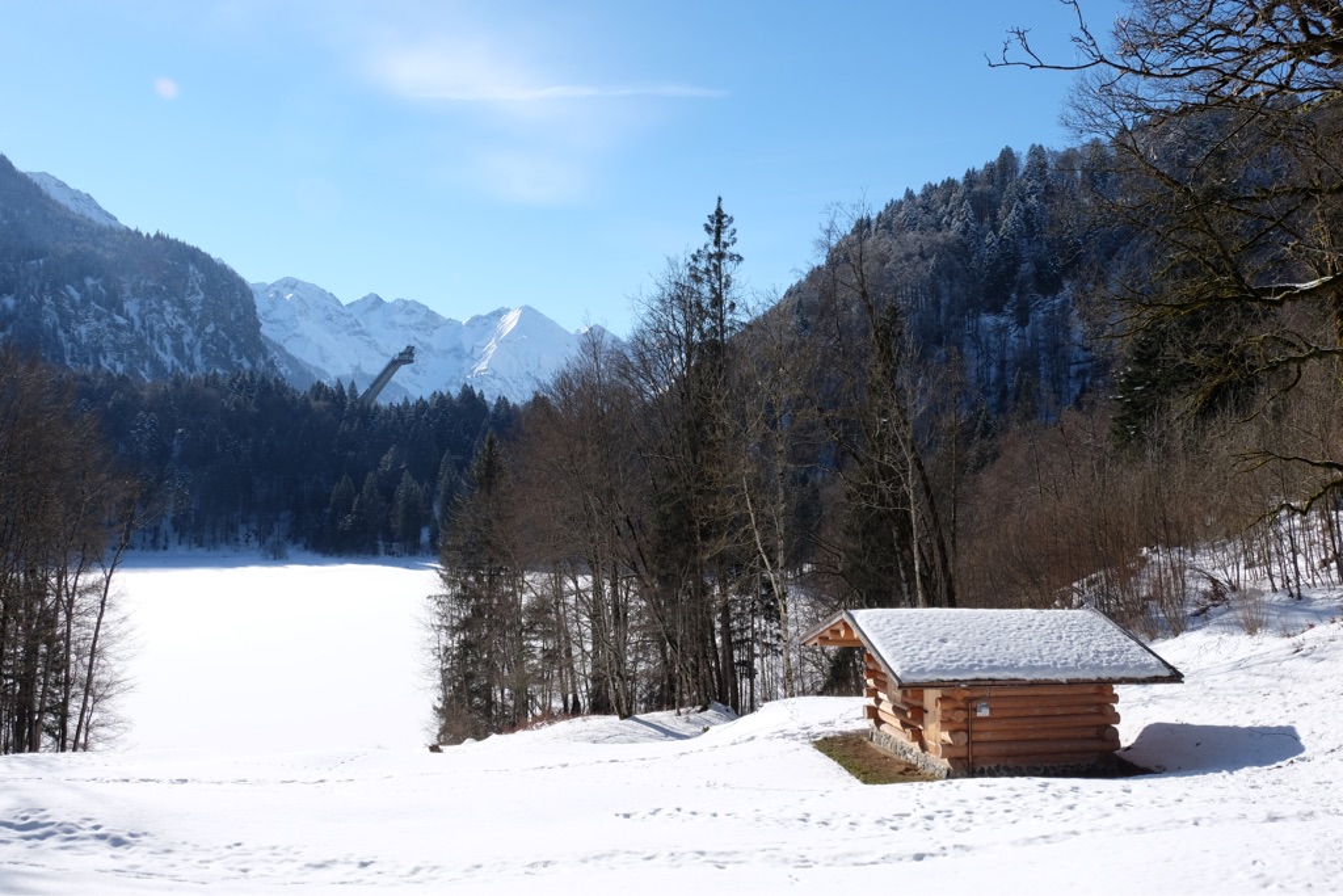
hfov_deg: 55.8
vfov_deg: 38.9
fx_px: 1268
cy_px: 448
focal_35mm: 34
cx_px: 672
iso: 200
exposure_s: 1/140
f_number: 13
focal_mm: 22.4
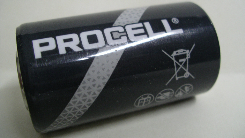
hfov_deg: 49.4
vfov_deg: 29.0
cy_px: 58
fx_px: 266
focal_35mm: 41
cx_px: 122
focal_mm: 7.8
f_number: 2.8
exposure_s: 1/30
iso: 200
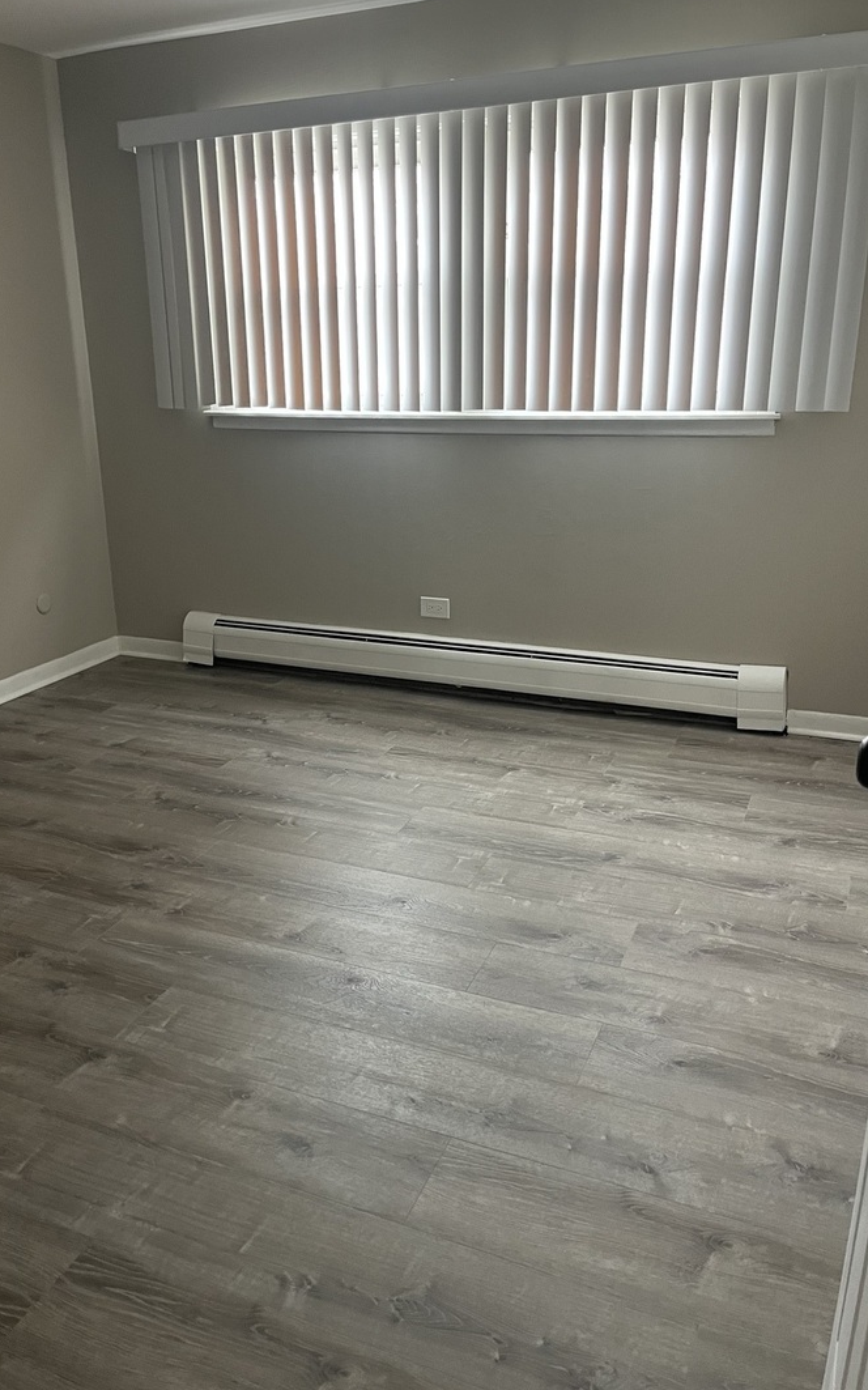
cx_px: 386
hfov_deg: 44.5
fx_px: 1060
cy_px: 694
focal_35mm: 28
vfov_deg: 66.5
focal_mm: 5.1
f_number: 1.6
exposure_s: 1/60
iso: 200
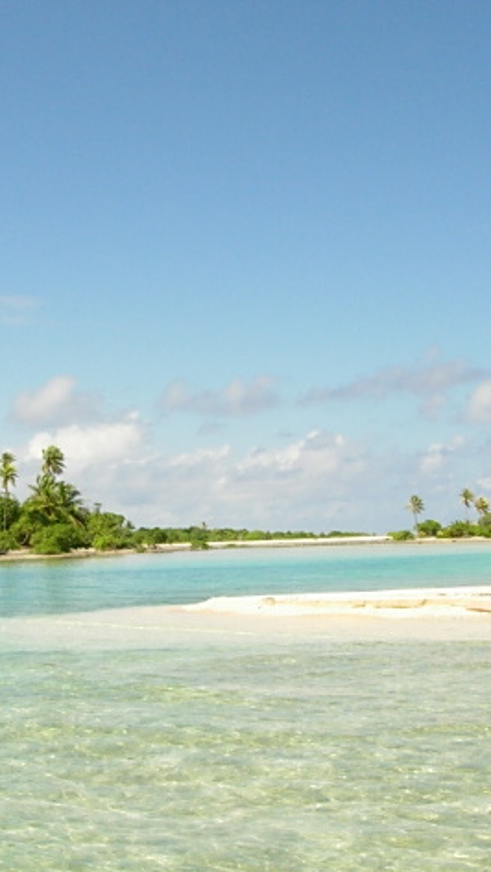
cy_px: 439
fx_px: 1296
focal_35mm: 56
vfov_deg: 37.2
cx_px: 306
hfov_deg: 21.4
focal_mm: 7.8
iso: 200
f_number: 4.8
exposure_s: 1/2048
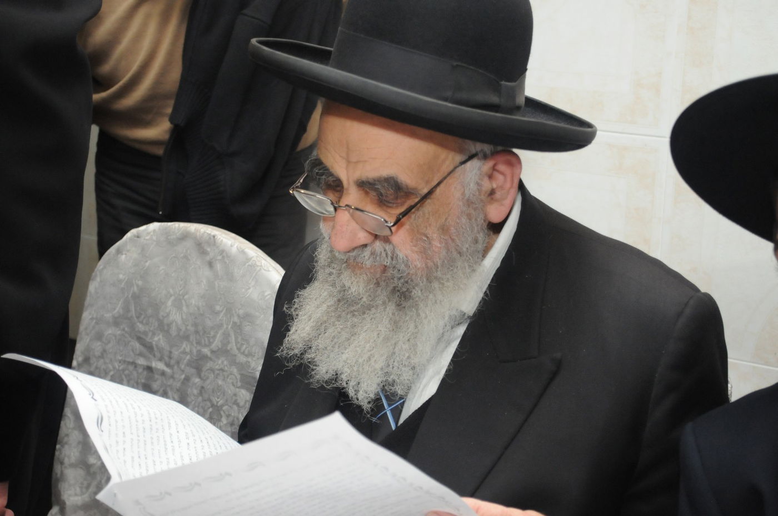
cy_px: 258
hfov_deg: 30.6
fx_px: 1424
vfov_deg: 20.5
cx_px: 389
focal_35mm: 66
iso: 1600
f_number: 5.6
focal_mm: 44
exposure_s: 1/125
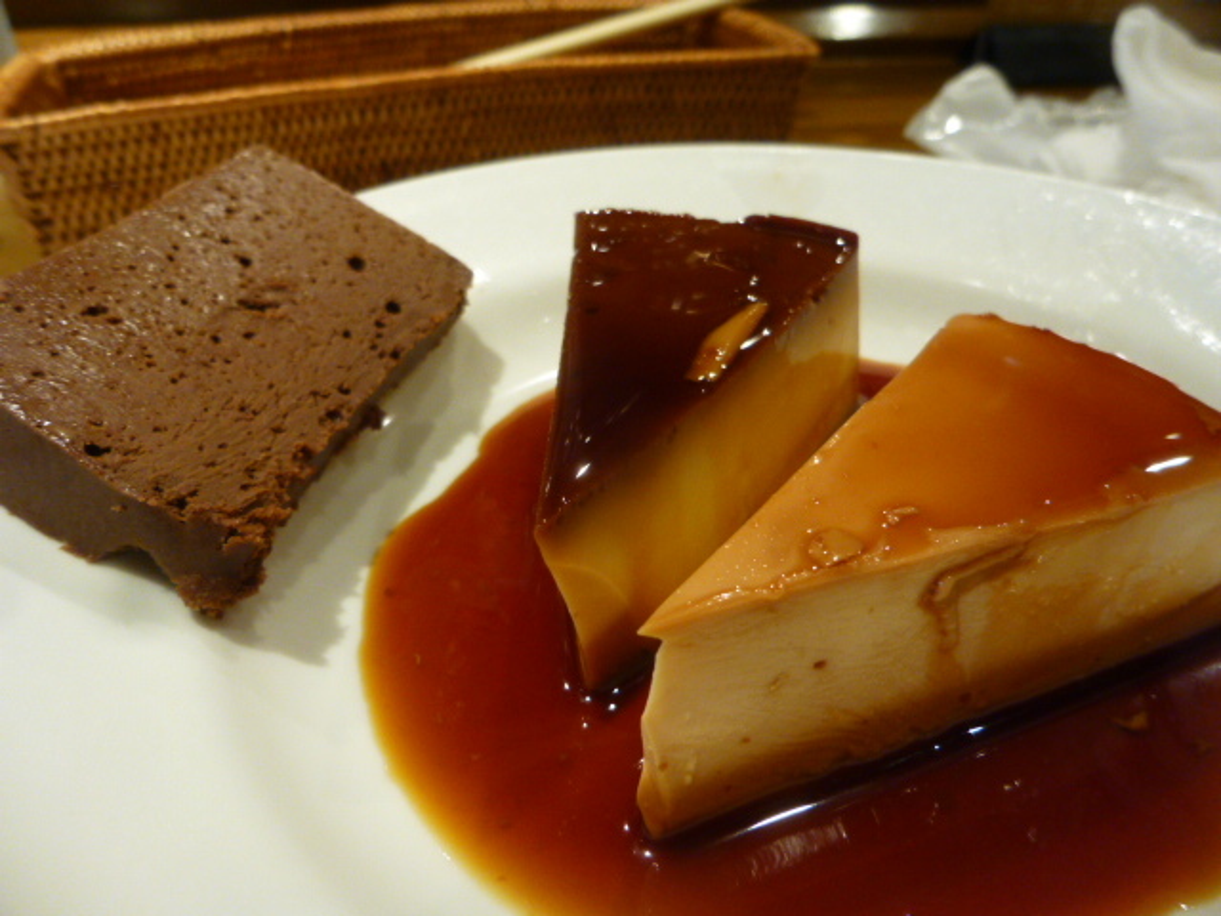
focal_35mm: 25
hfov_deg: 69.4
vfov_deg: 54.9
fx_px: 882
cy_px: 458
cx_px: 610
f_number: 3.1
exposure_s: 1/40
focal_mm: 4.5
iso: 400
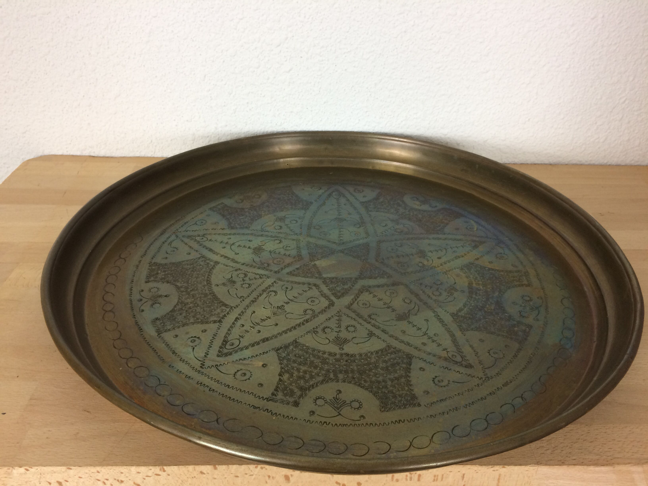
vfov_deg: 48.2
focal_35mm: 29
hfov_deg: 61.7
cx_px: 324
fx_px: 543
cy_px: 243
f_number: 2.2
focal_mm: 4.15
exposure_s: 1/33
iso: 50
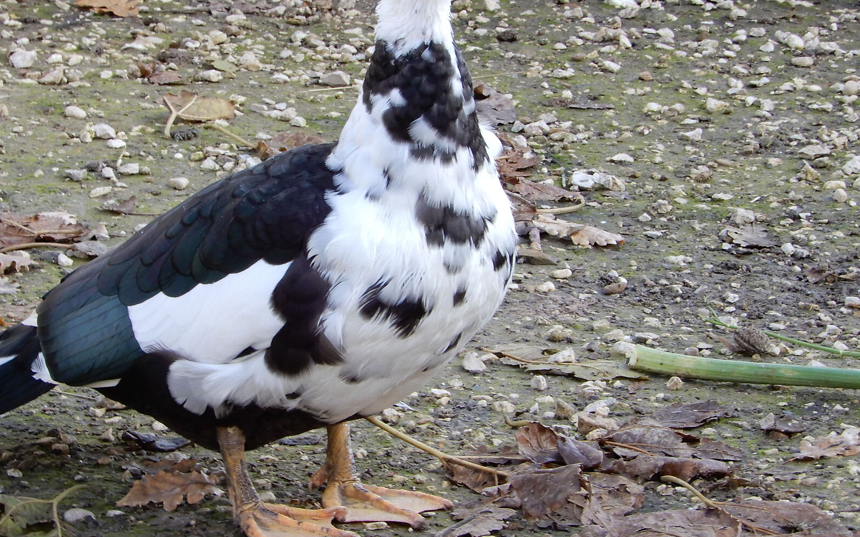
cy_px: 260
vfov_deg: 4.5
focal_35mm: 289
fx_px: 6774
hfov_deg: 7.3
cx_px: 333
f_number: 5.6
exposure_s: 1/60
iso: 100
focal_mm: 32.1
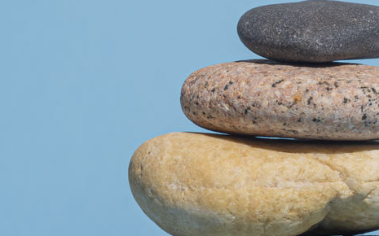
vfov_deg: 4.7
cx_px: 294
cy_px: 304
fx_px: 2880
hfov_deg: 7.5
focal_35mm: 279
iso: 64
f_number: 11
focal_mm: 60
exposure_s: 1/160
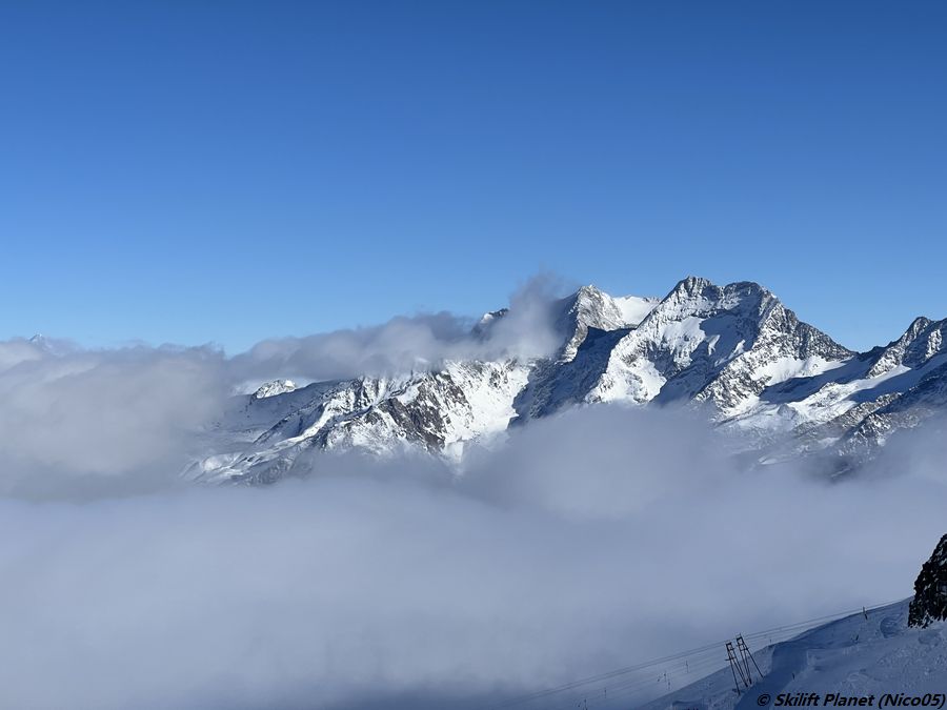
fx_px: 2107
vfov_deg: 19.1
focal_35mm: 77
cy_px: 355
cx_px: 474
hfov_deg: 25.3
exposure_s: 1/2320
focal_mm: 9
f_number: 2.8
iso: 32
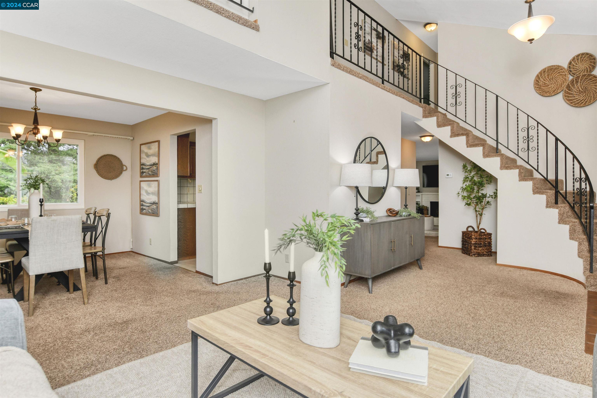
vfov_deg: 77.3
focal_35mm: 15
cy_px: 199
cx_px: 298
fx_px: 249
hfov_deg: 100.4
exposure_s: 1/60
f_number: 4.5
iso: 250
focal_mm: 10
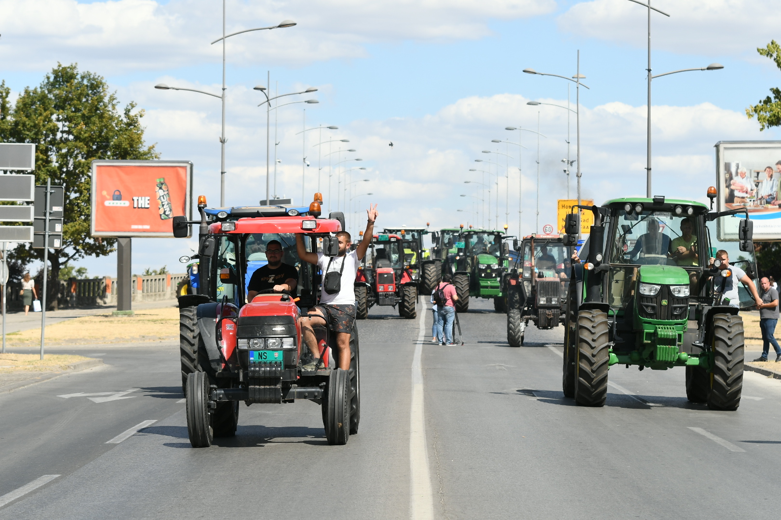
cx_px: 390
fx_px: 2798
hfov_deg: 15.9
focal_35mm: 129
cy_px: 260
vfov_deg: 10.6
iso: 200
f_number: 5.6
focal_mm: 86
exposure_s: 1/1600
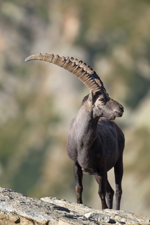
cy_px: 112
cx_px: 75
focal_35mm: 700
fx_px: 4375
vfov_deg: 2.9
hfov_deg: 2.0
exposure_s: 1/2000
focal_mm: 700
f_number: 5.6
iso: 640
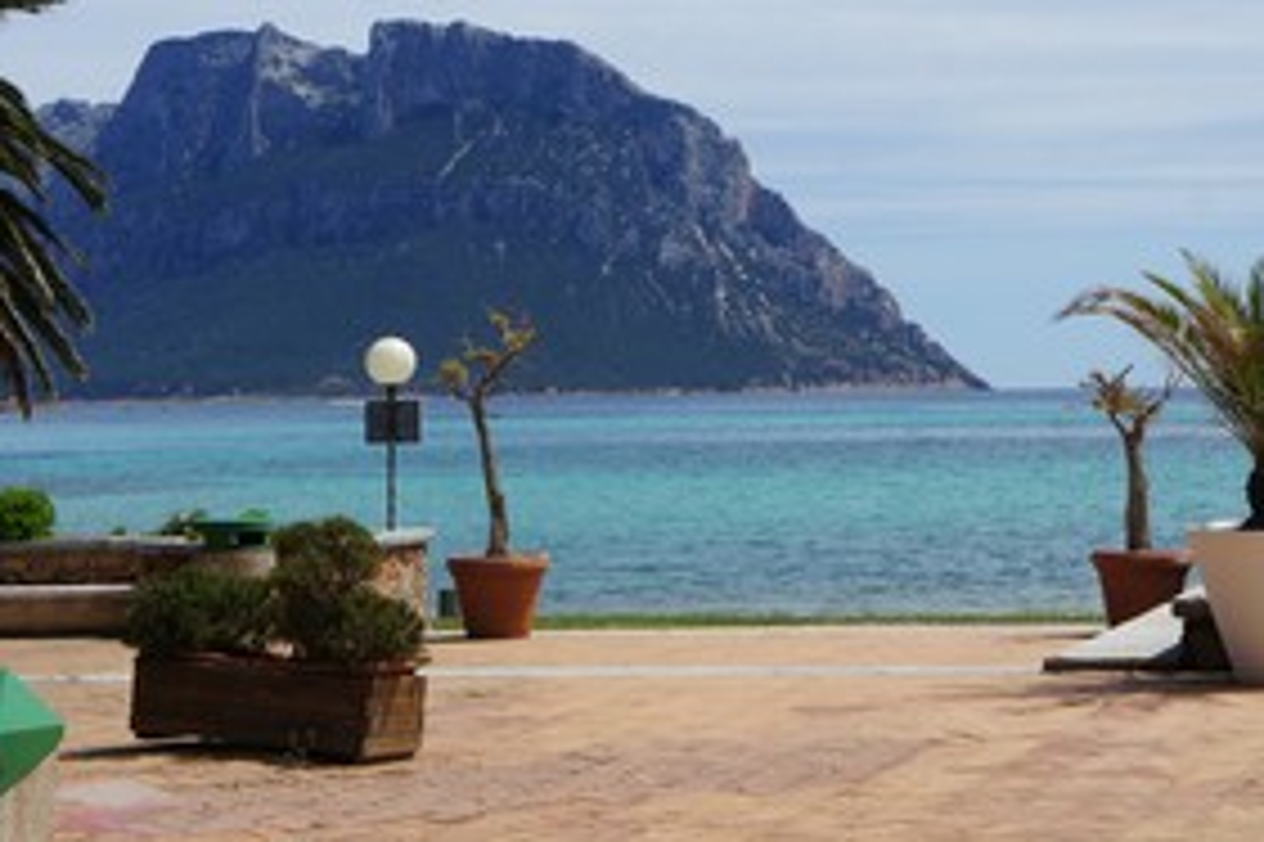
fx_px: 3614
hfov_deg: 19.6
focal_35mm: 103
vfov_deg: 13.2
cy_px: 248
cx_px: 1017
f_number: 13
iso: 200
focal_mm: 42
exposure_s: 1/320
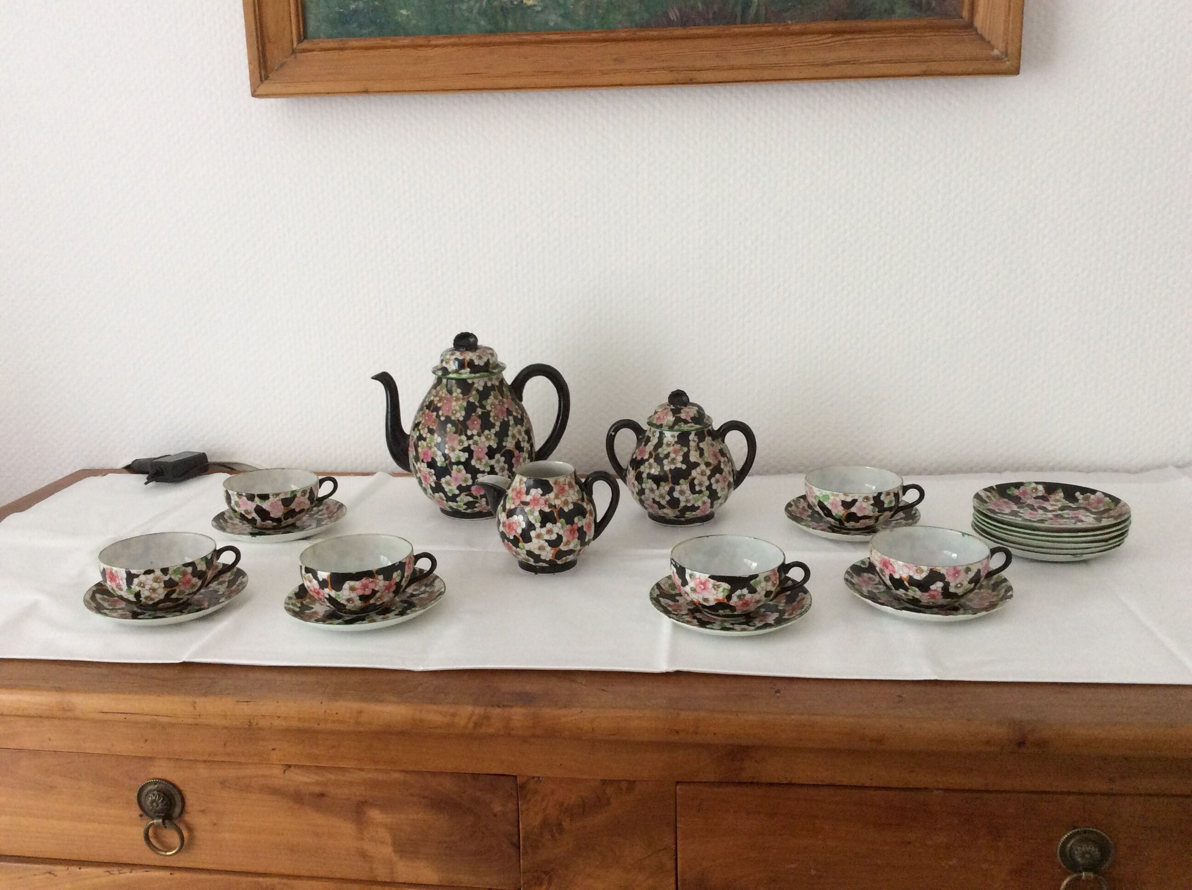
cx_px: 596
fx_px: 1100
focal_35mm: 32
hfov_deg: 56.9
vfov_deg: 44.1
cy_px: 445
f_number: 2.4
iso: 125
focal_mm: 3.3
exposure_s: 1/25
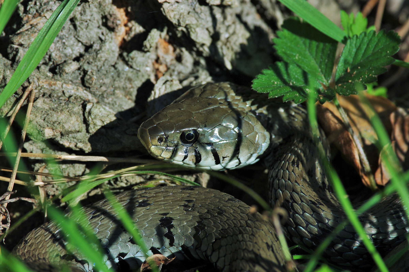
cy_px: 136
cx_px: 204
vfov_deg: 3.0
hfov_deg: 4.6
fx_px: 5106
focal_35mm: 450
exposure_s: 1/250
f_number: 8
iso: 100
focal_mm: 300
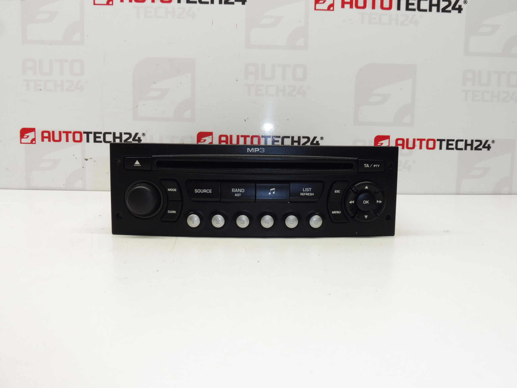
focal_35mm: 30
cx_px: 258
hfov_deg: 60.0
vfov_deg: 46.8
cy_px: 194
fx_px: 448
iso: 200
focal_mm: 5.4
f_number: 3.5
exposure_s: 1/60
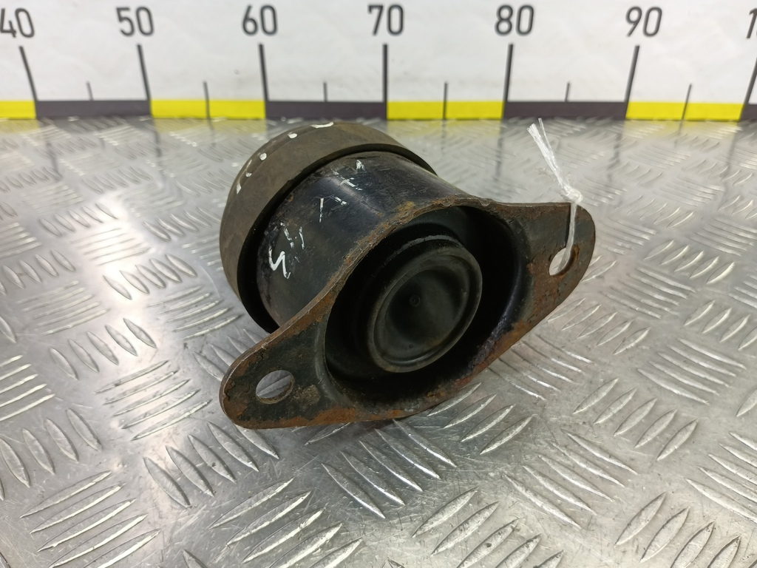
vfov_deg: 58.9
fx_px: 503
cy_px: 284
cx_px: 378
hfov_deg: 73.9
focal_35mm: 23
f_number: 1.6
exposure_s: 1/50
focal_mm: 4.11
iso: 144
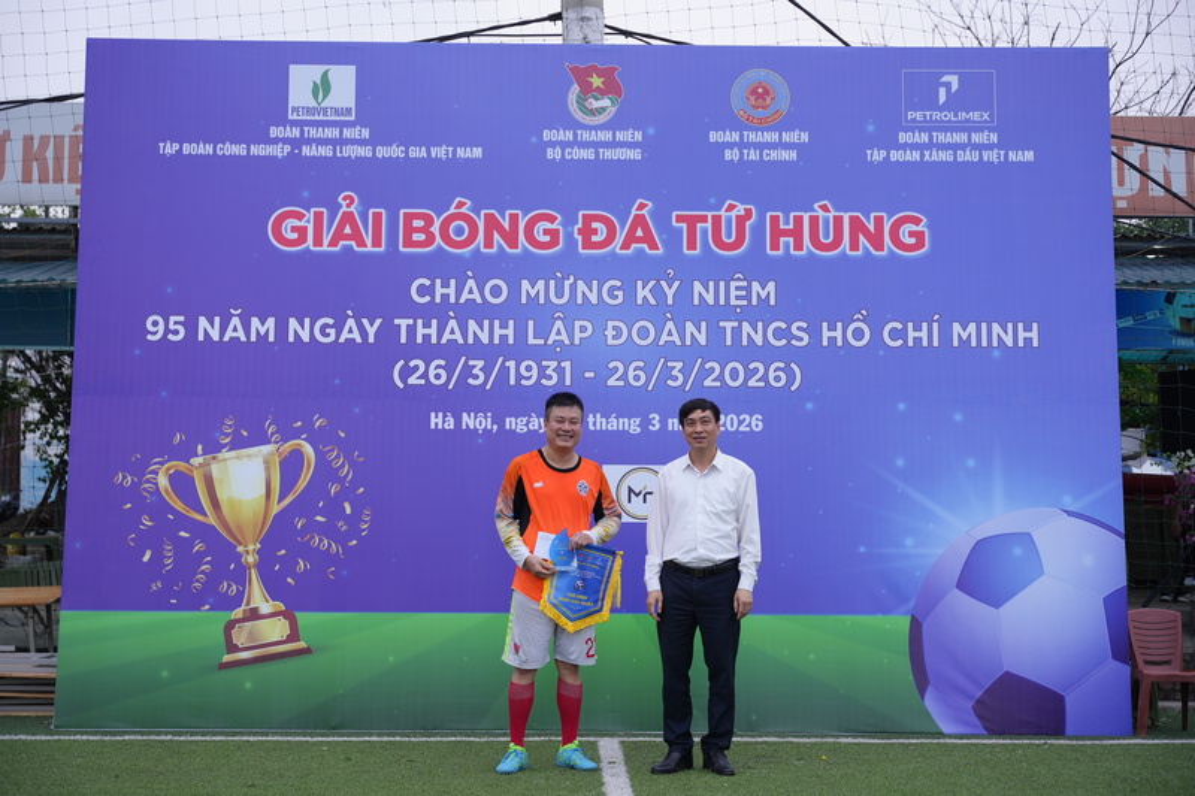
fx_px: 1683
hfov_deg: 39.1
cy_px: 398
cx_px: 598
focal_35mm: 51
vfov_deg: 26.6
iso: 250
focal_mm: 50.7
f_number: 3.5
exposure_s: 1/200
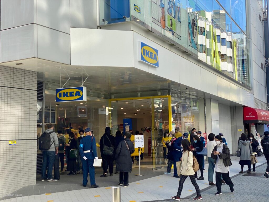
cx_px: 134
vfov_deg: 28.0
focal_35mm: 52
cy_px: 101
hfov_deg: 36.8
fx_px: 404
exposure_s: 1/551
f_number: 2
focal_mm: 6
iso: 20
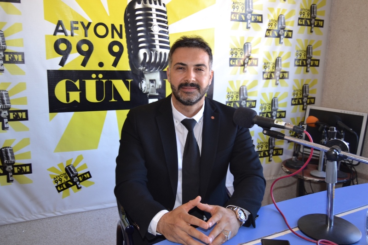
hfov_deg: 57.2
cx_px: 184
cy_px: 122
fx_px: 337
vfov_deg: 40.0
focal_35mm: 33
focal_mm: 22
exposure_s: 1/60
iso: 400
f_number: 3.5
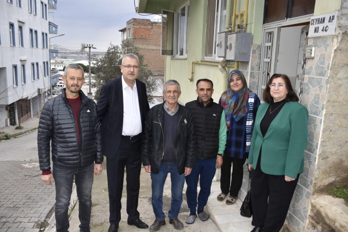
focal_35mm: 27
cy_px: 116
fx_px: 261
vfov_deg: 47.9
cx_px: 174
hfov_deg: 67.4
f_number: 3.5
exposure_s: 1/250
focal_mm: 18
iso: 125
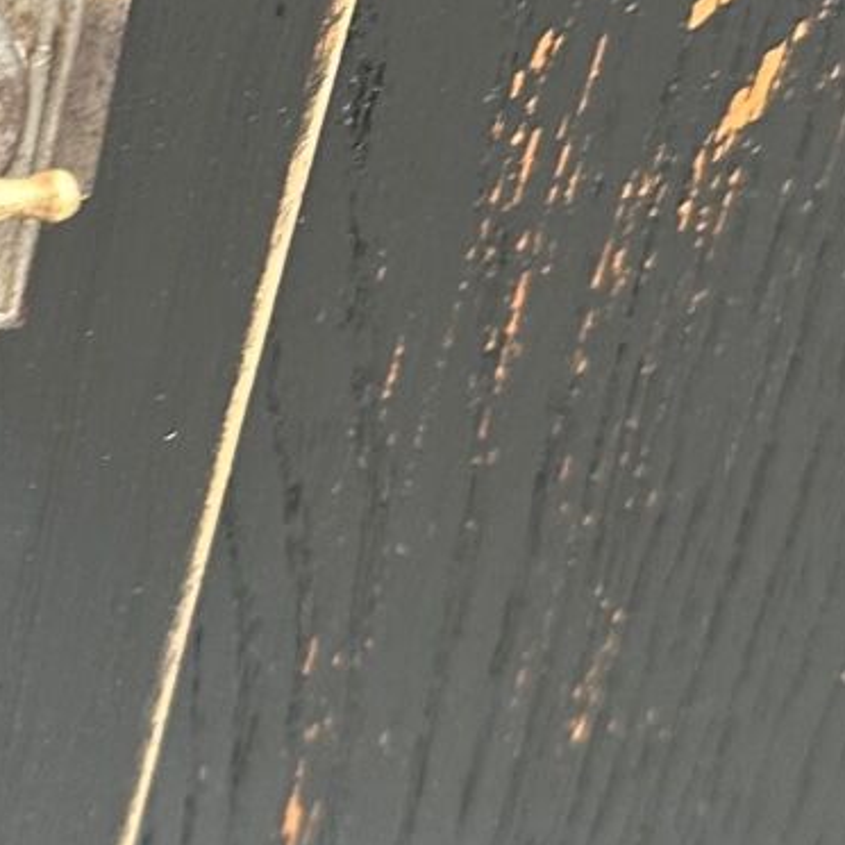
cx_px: -368
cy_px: 416
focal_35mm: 115
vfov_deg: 15.2
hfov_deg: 14.3
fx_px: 3176
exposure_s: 1/121
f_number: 1.78
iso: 200
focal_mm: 6.86
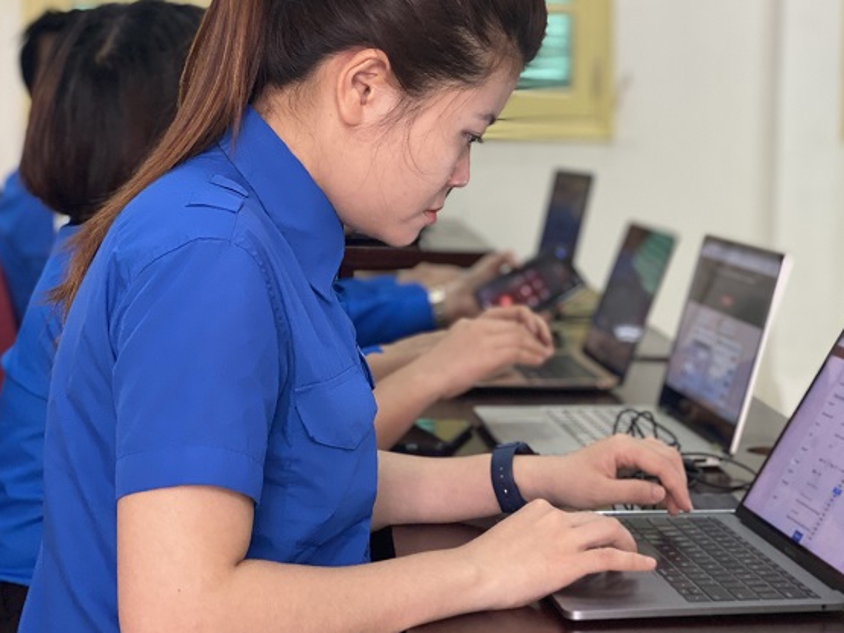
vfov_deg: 19.6
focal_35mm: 75
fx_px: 1828
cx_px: 555
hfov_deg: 25.9
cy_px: 260
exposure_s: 1/33
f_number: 2
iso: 100
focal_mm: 6
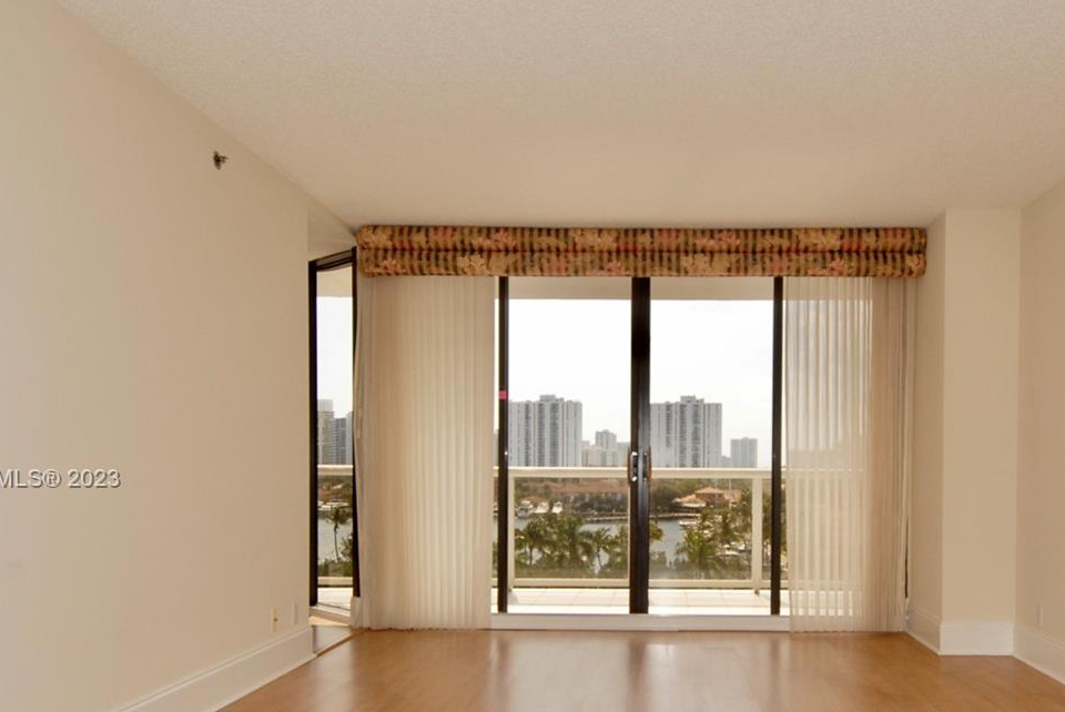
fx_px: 888
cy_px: 480
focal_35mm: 30
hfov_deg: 61.2
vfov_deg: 43.0
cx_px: 652
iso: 200
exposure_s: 1/250
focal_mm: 12
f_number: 8
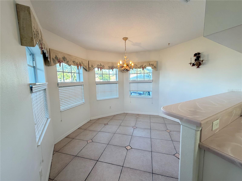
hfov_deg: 102.1
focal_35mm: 14
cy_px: 90
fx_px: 98
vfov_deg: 85.7
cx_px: 121
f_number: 2.2
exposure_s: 1/60
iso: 250
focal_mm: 2.22
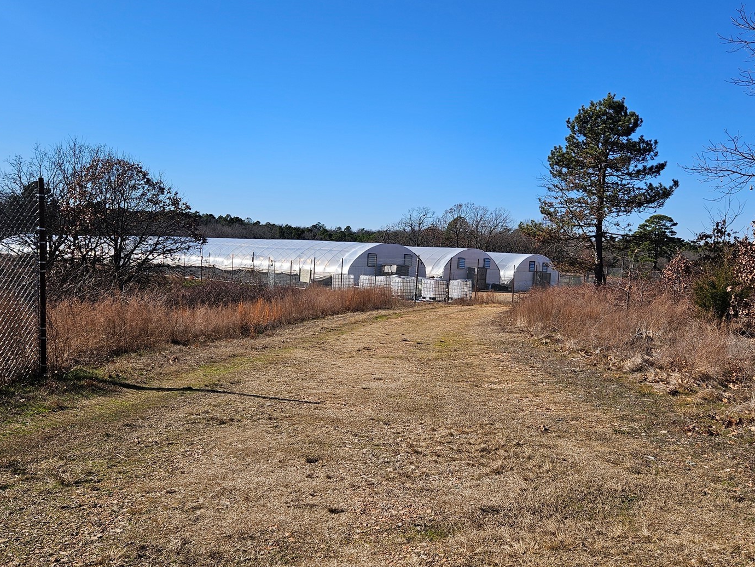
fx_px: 698
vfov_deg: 44.2
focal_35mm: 32
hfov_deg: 56.8
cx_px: 361
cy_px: 283
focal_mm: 5.4
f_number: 1.8
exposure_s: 1/2517
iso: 25
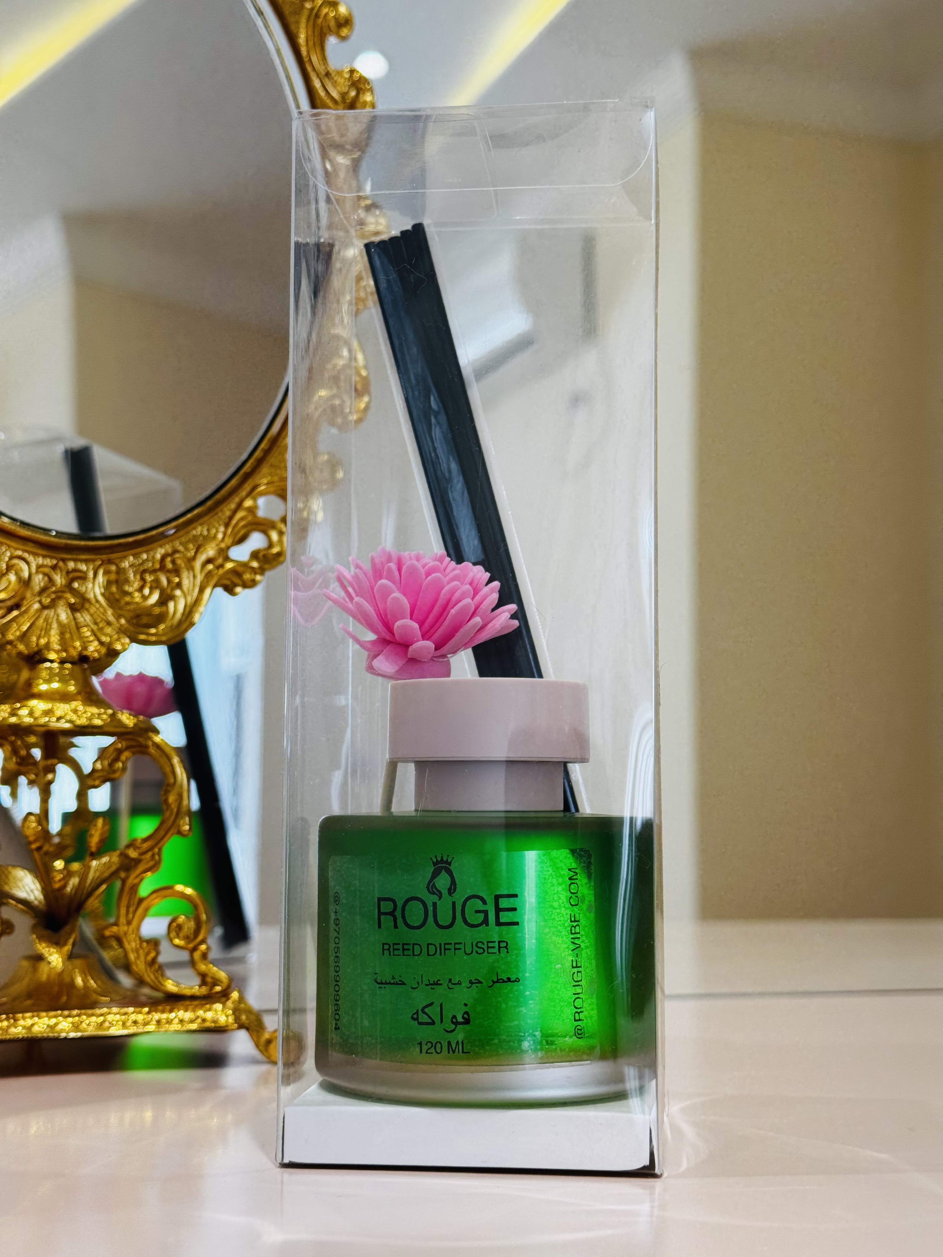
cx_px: 472
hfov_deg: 30.3
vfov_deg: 39.7
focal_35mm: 48
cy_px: 628
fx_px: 1743
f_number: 1.78
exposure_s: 1/100
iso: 50
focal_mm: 6.76
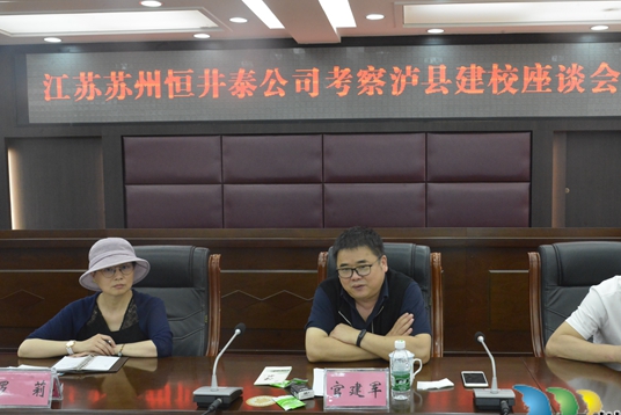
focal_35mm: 37
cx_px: 361
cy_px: 224
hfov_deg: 51.6
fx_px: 639
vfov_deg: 36.0
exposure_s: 1/40
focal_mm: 31
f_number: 13
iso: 6400
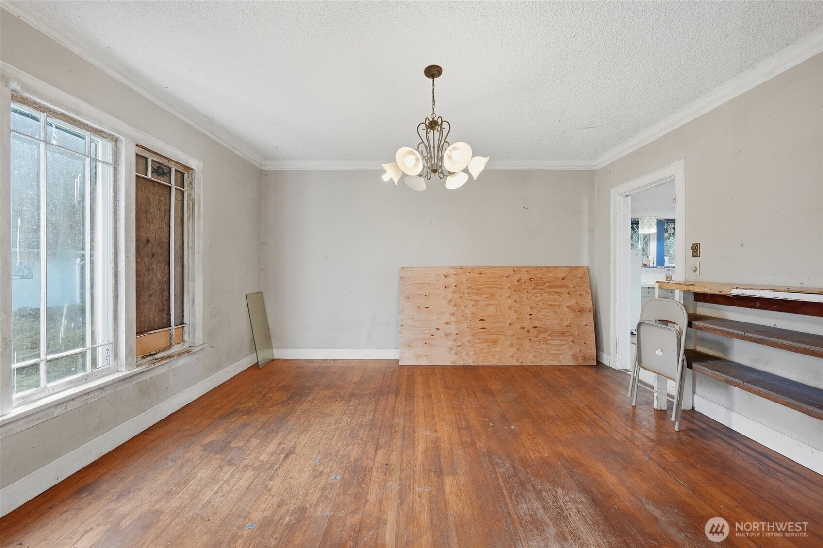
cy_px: 274
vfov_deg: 85.4
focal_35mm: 13
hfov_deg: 108.3
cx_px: 412
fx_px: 297
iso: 250
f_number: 9
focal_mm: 13
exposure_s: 1/20
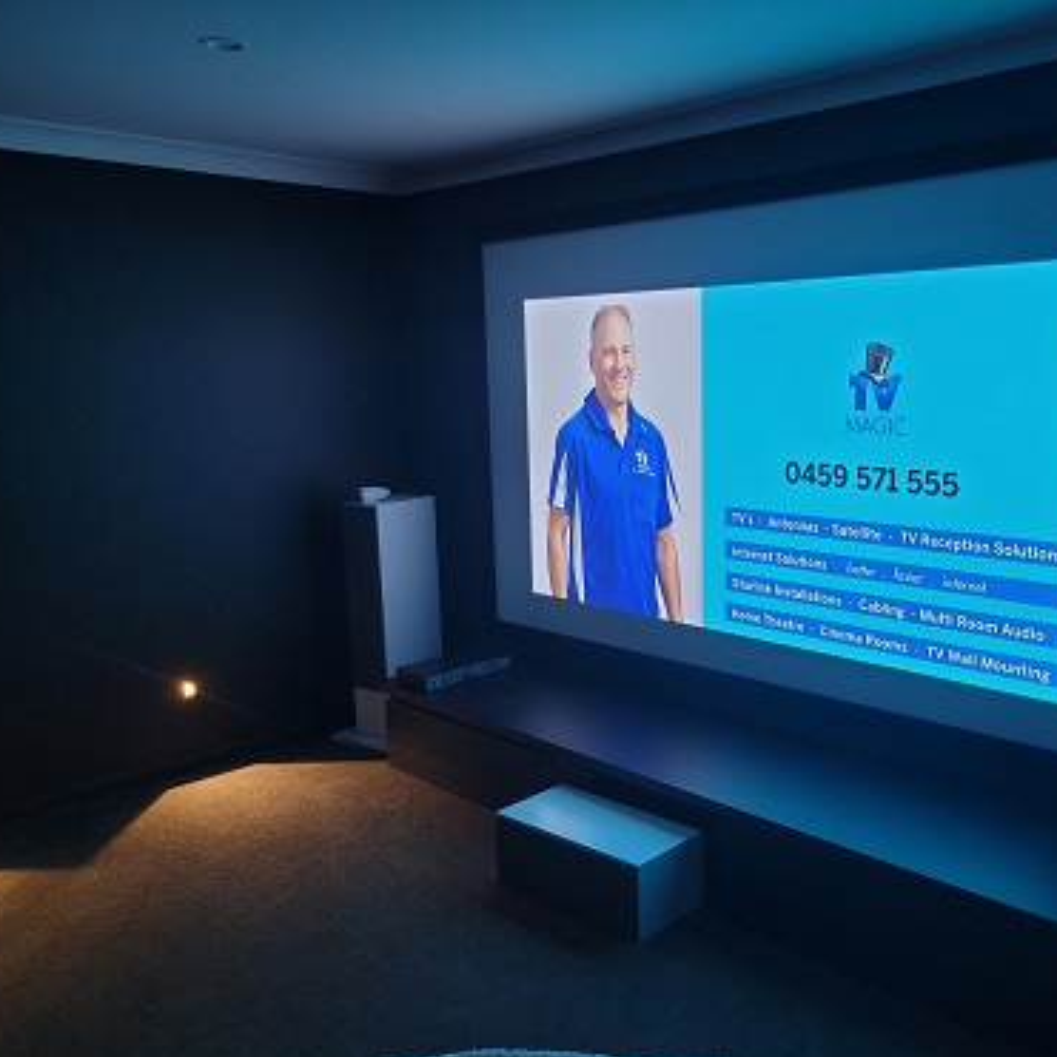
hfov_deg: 51.9
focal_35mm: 31
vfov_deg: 52.5
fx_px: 1071
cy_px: 531
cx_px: 670
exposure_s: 1/50
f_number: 1.8
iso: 200
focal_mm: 5.4
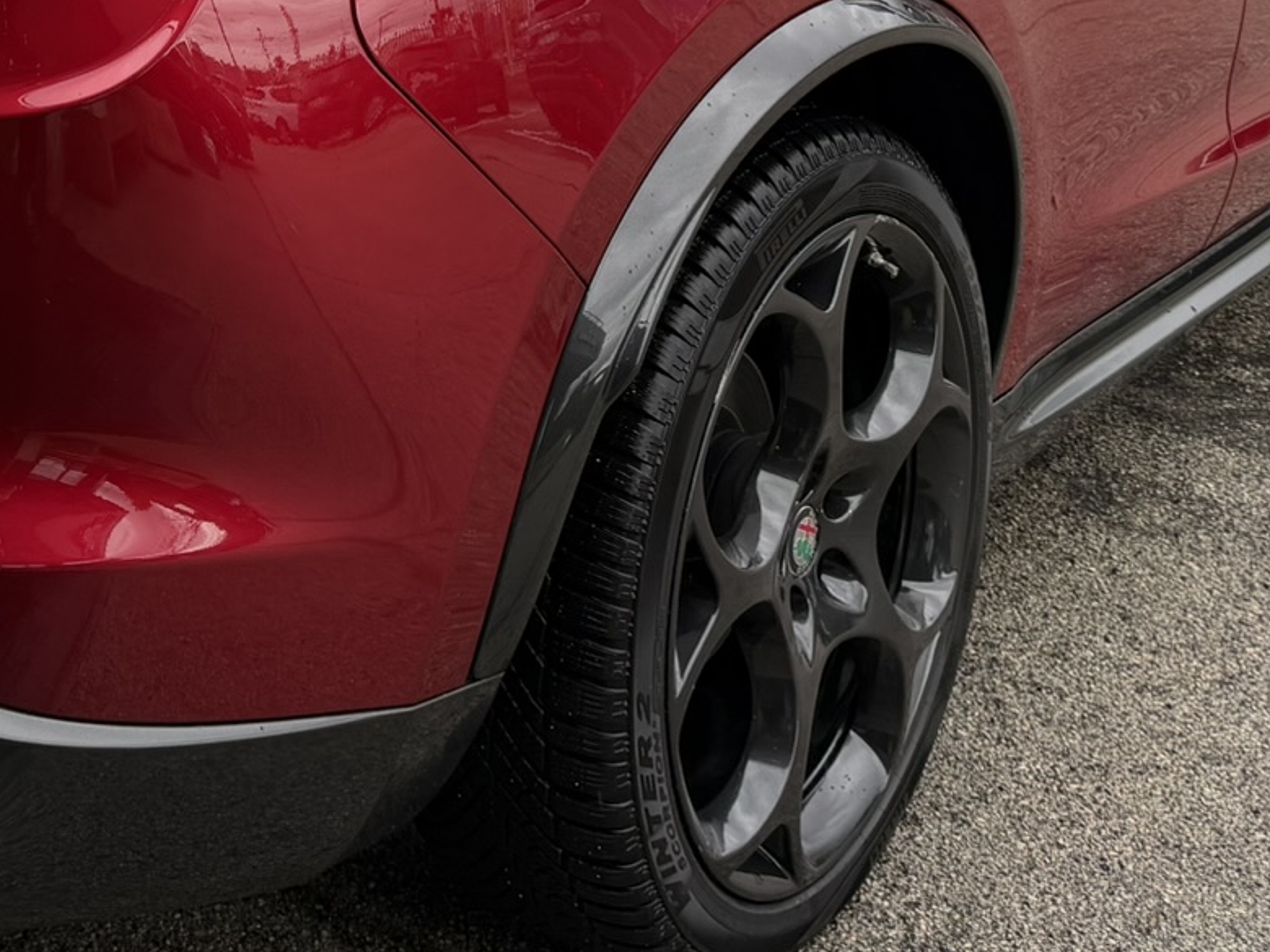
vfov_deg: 21.4
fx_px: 2311
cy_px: -229
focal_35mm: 63
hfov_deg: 30.1
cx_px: 275
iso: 50
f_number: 1.78
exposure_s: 1/129
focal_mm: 6.76
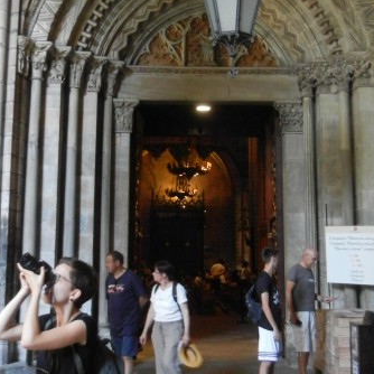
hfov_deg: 28.1
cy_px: 132
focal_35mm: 61
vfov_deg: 28.0
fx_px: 746
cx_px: 204
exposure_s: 1/27.2
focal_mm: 5.4
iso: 640
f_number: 3.5
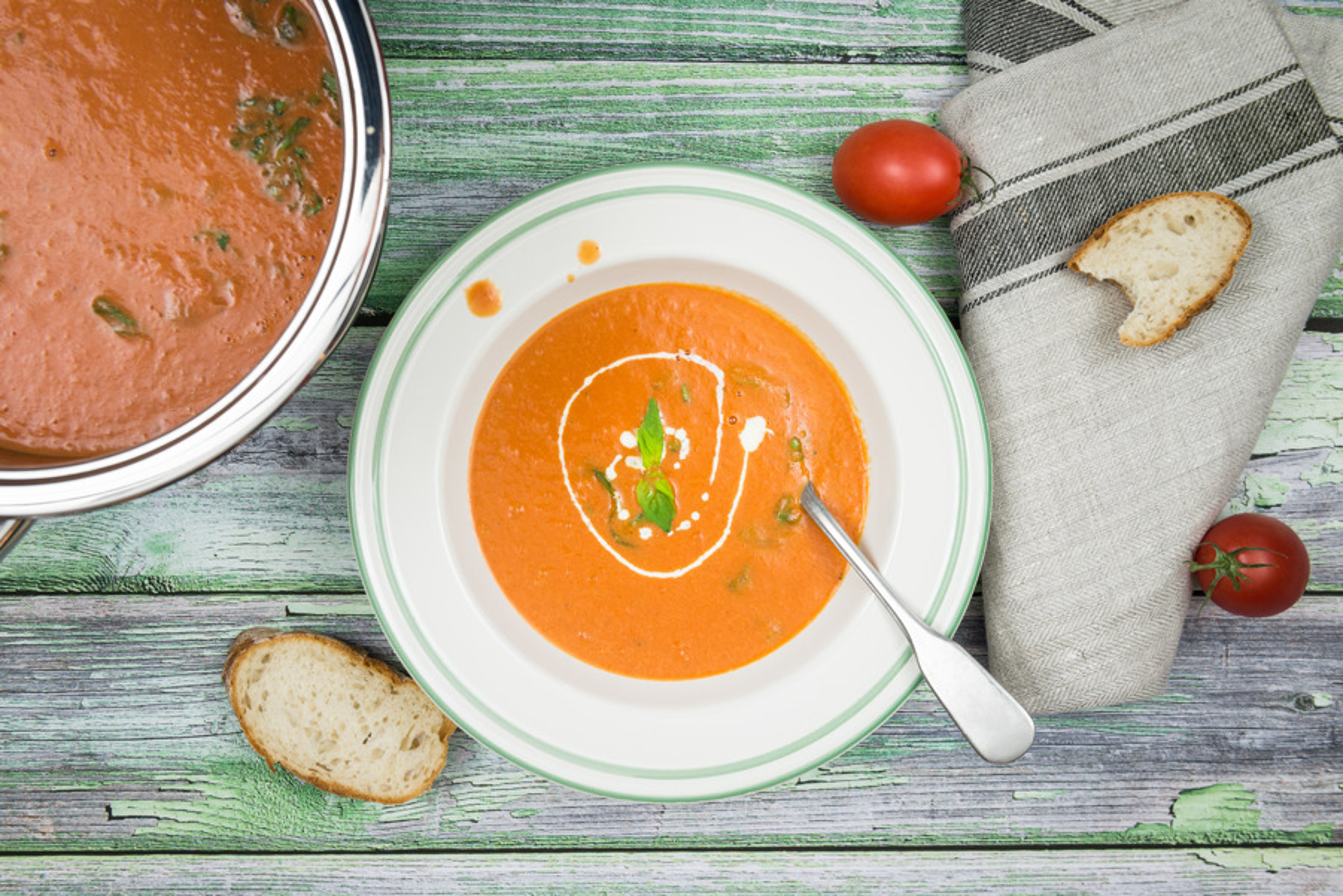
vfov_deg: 30.5
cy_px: 448
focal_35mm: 44
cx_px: 672
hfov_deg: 44.5
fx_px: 1642
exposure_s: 1/30
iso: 640
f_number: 6.3
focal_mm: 44
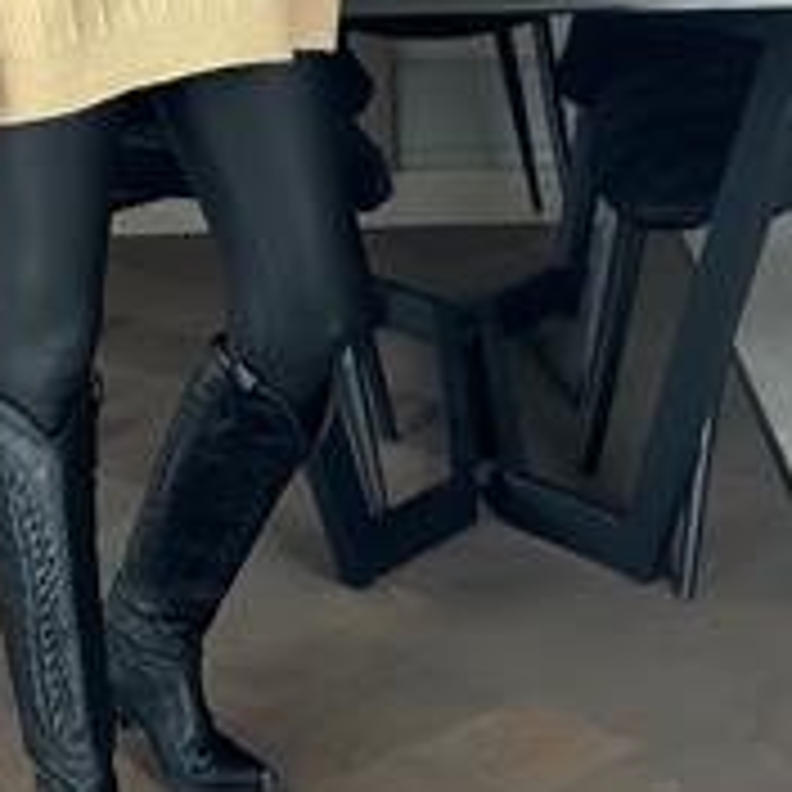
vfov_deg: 14.0
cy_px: -99
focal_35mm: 122
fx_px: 3158
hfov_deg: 14.3
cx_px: 243
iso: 400
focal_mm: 6.86
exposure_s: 1/43
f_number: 1.78
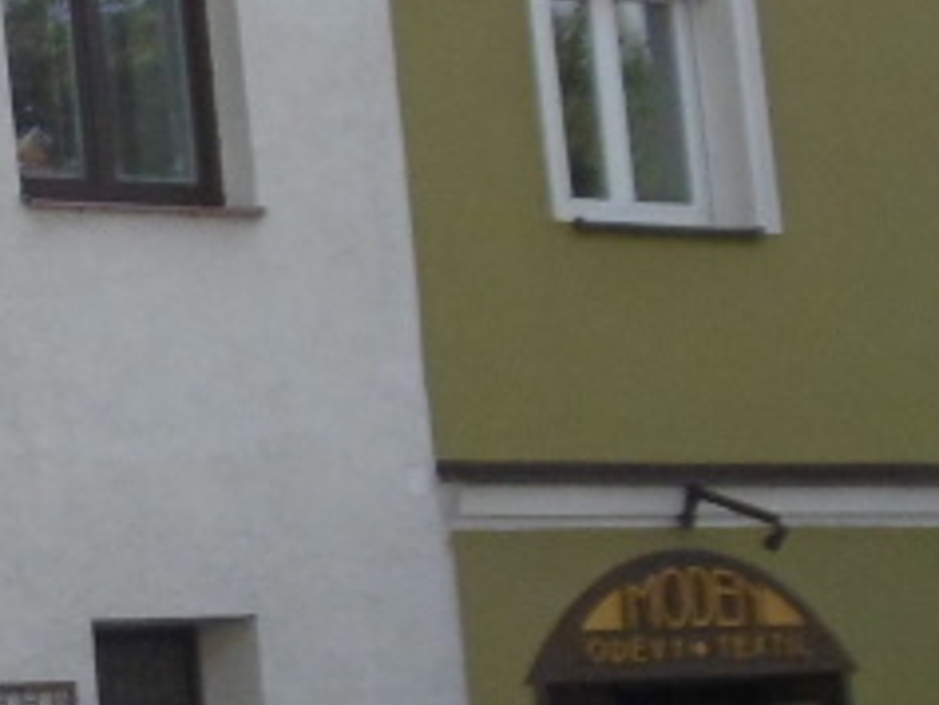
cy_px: 107
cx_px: -903
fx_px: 3745
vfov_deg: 10.7
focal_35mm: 138
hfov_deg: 12.6
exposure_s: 1/160
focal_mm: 5.8
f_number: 8.8
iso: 100
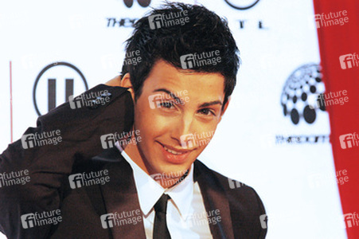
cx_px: 180
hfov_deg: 8.3
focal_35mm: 248
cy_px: 120
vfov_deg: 5.5
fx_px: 2466
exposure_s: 1/180
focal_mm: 165
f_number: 4.8
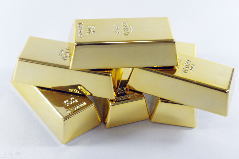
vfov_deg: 9.1
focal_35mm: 150
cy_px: 80
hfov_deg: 13.7
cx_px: 120
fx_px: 995
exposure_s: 1/100
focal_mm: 100
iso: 800
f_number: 5.6
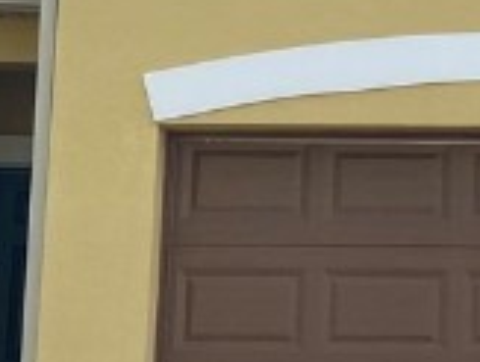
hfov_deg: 11.8
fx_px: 2265
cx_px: 607
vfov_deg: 9.1
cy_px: -41
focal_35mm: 163
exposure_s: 1/1608
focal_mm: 4.25
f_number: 1.8
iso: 32
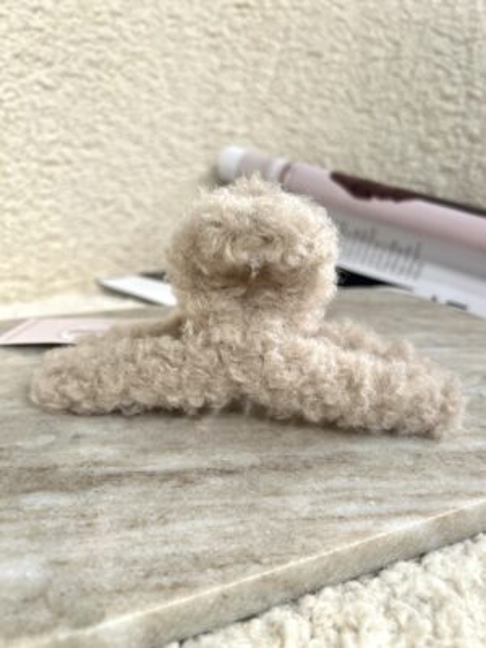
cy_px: 324
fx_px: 487
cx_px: 243
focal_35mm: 26
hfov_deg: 53.1
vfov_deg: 67.3
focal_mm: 5.7
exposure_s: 1/101
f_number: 1.5
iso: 32
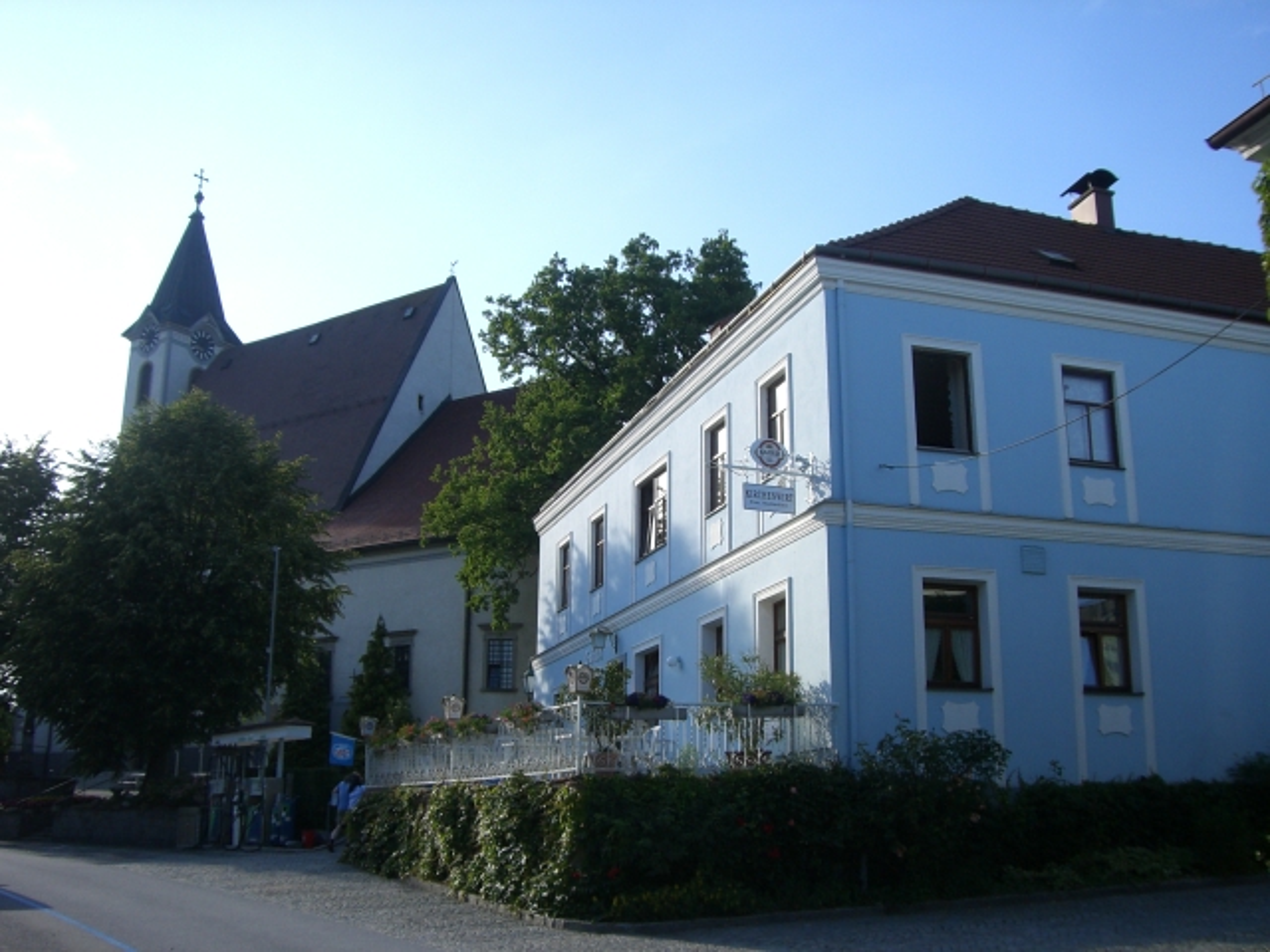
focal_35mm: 38
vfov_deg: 37.7
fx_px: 1394
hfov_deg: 49.0
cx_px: 635
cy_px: 476
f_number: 4.3
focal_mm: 6.2
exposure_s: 1/400
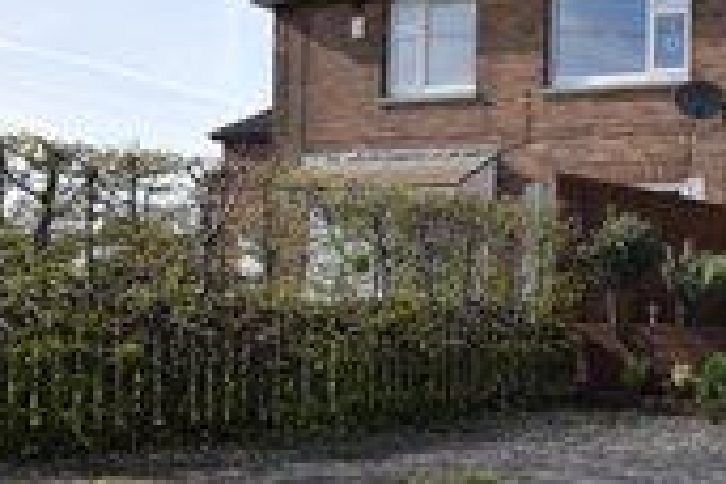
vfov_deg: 24.0
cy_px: 342
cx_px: 768
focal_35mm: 56
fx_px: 1129
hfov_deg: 32.1
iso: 100
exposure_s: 1/200
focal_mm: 10
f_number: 8
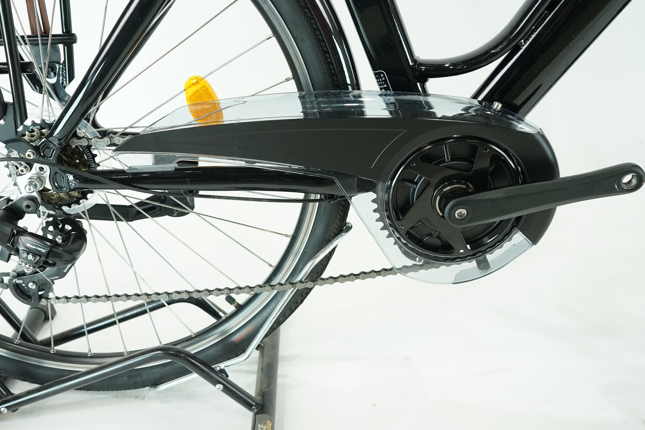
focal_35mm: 36
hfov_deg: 53.0
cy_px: 196
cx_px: 279
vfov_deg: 36.8
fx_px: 645
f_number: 5.6
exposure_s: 1/200
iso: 2500
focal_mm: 31
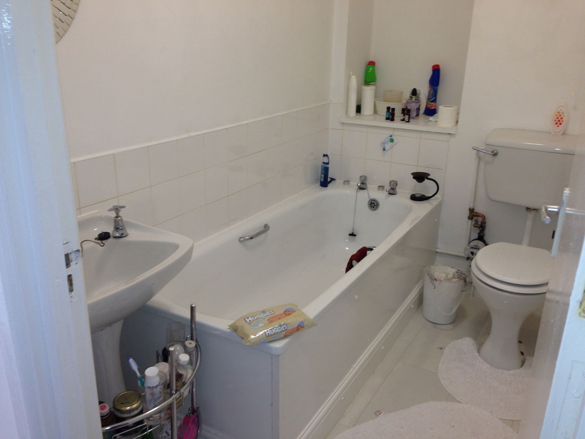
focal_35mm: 33
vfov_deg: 42.9
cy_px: 220
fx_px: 558
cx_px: 292
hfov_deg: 55.4
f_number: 2.4
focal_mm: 4.13
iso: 50
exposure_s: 1/24
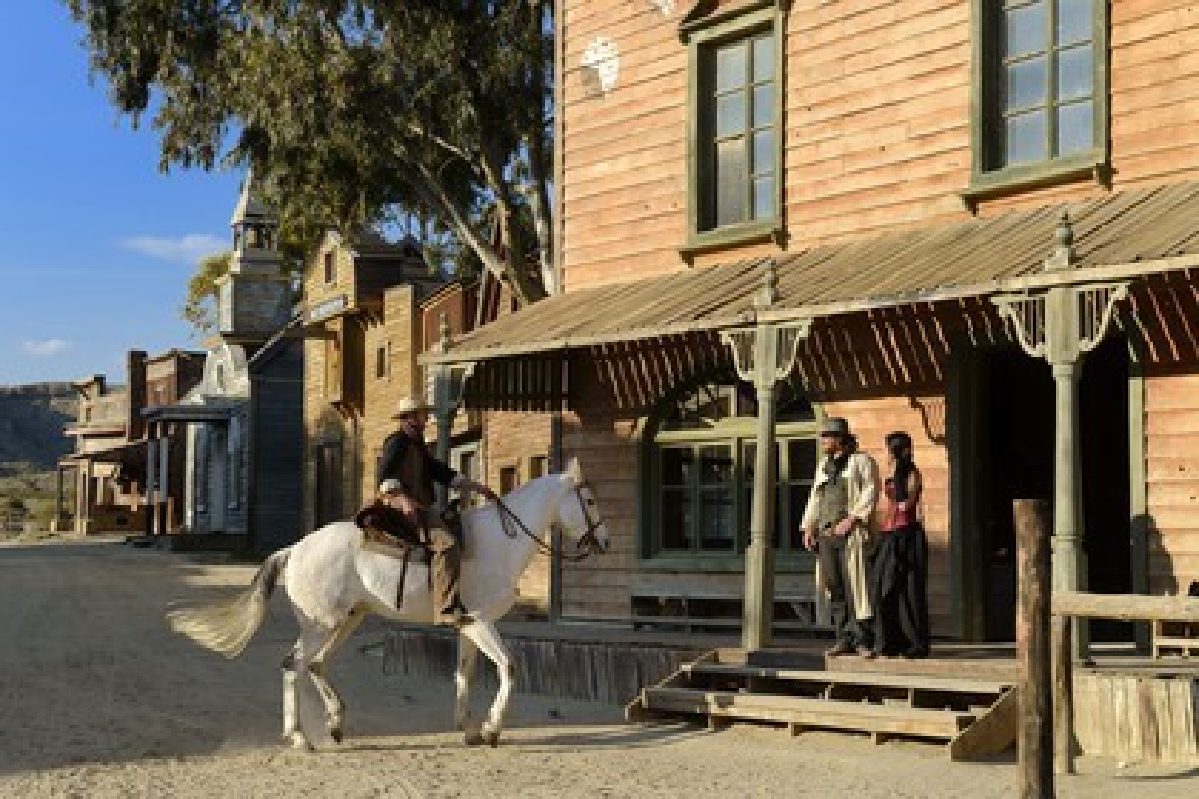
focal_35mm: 60
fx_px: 1998
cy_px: 400
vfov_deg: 22.6
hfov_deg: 33.4
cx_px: 600
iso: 200
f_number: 9
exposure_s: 1/320
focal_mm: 60
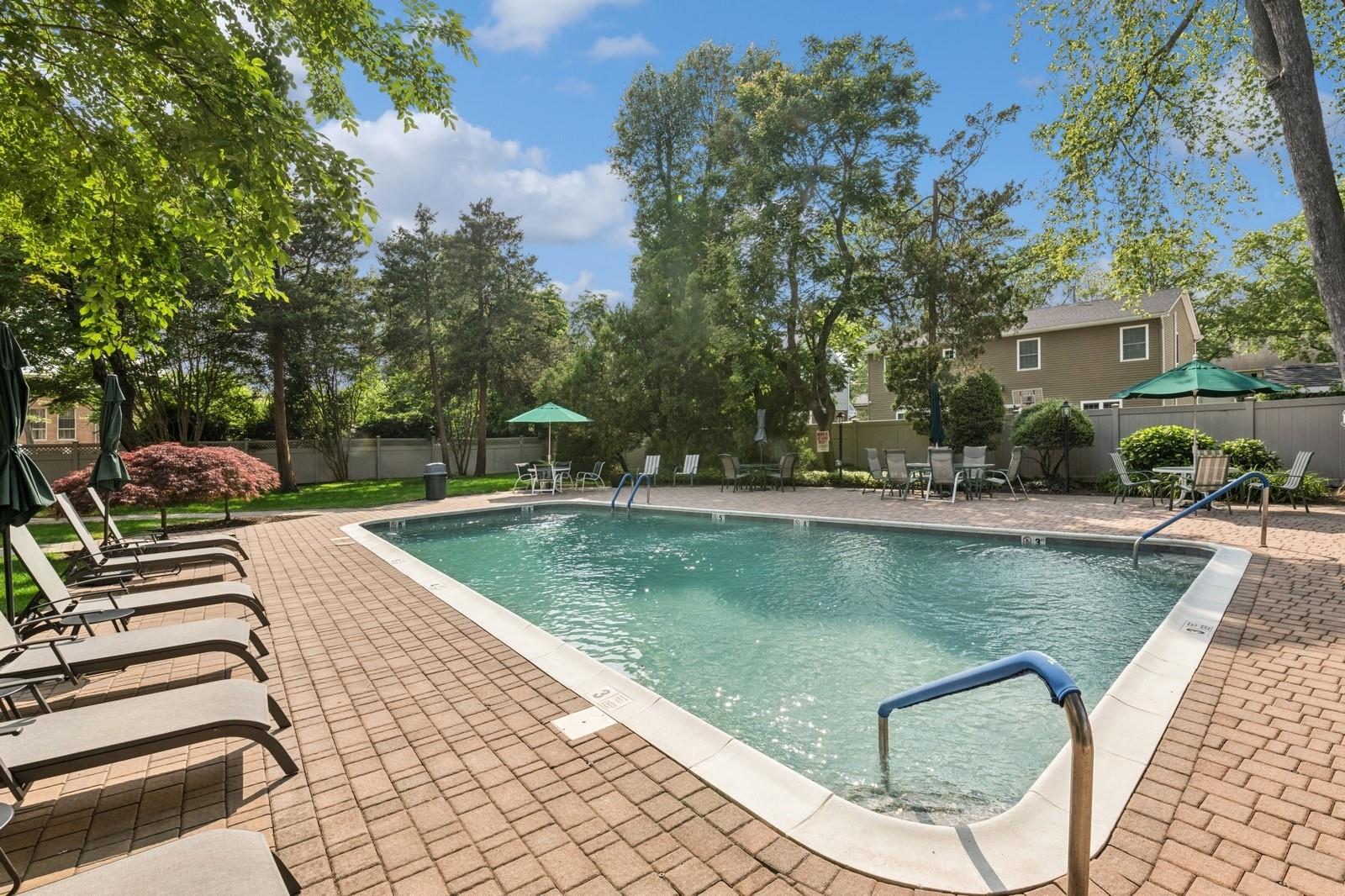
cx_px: 672
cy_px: 448
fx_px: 560
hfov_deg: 100.4
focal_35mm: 15
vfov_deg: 77.3
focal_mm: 15
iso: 640
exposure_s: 1/320
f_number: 14
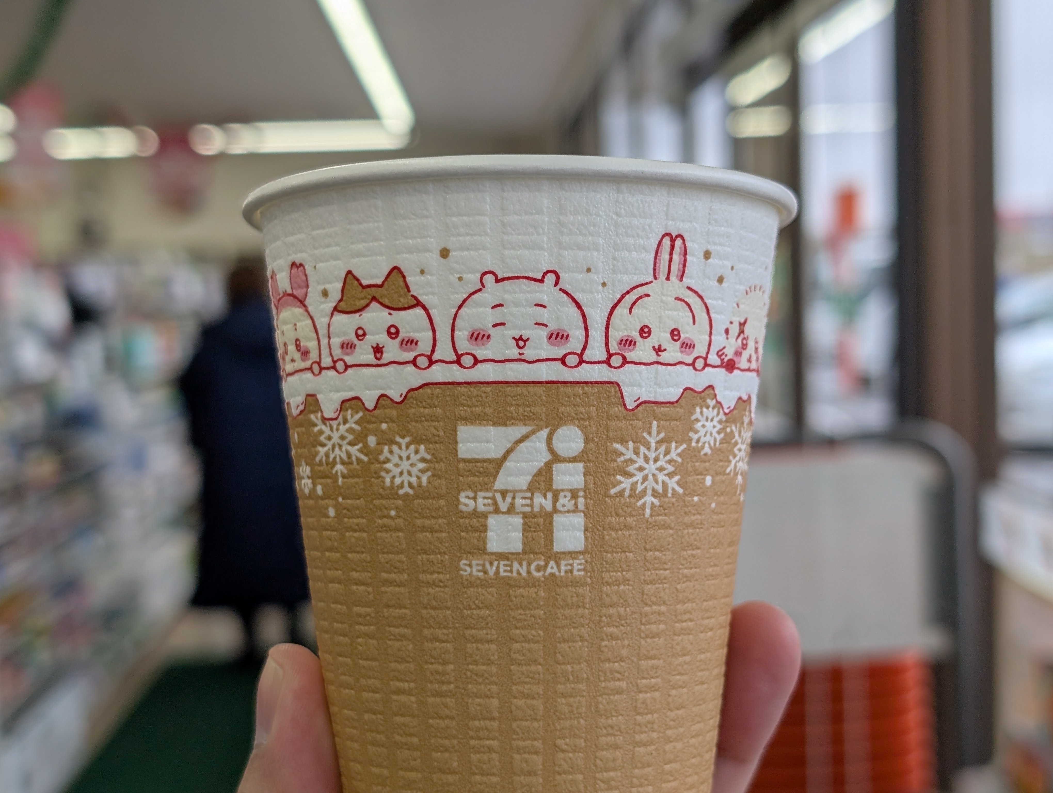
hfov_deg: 38.9
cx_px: 526
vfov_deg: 29.7
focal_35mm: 49
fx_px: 1493
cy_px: 396
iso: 21
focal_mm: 6.9
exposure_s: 1/154
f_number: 1.68
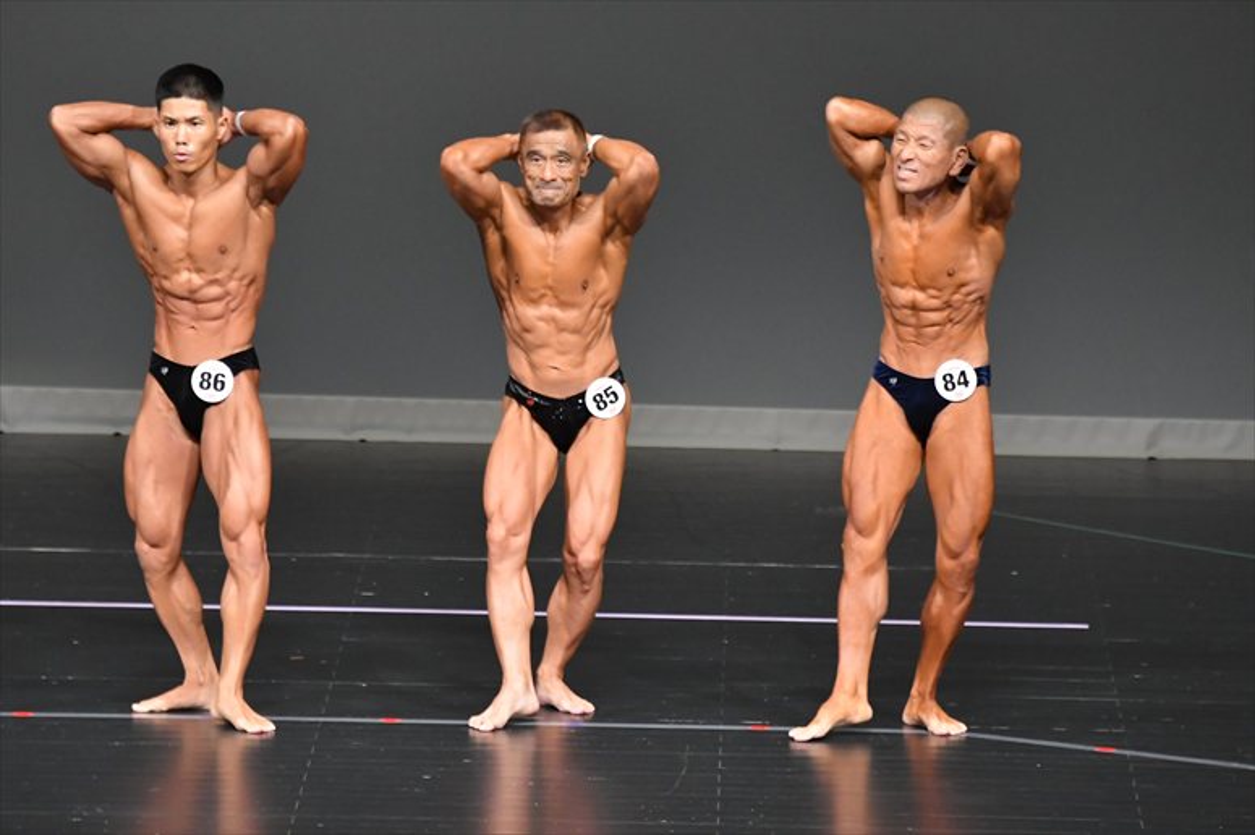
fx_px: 12021
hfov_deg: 6.0
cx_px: 628
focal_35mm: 345
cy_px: 418
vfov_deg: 4.0
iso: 5000
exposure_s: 1/400
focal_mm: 230
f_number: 5.6
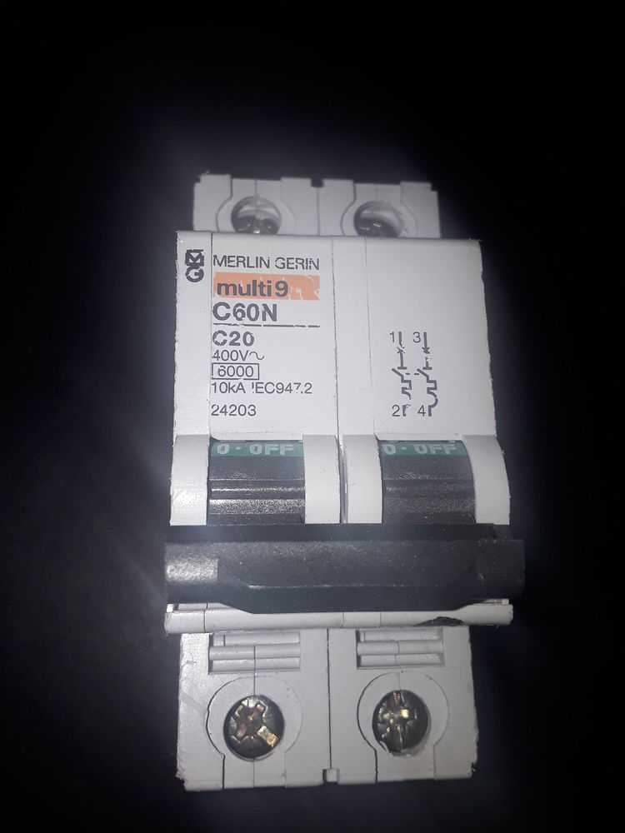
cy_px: 416
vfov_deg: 65.3
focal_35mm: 27
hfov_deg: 51.4
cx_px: 312
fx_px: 650
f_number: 1.9
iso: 40
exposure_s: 1/688
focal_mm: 2.91
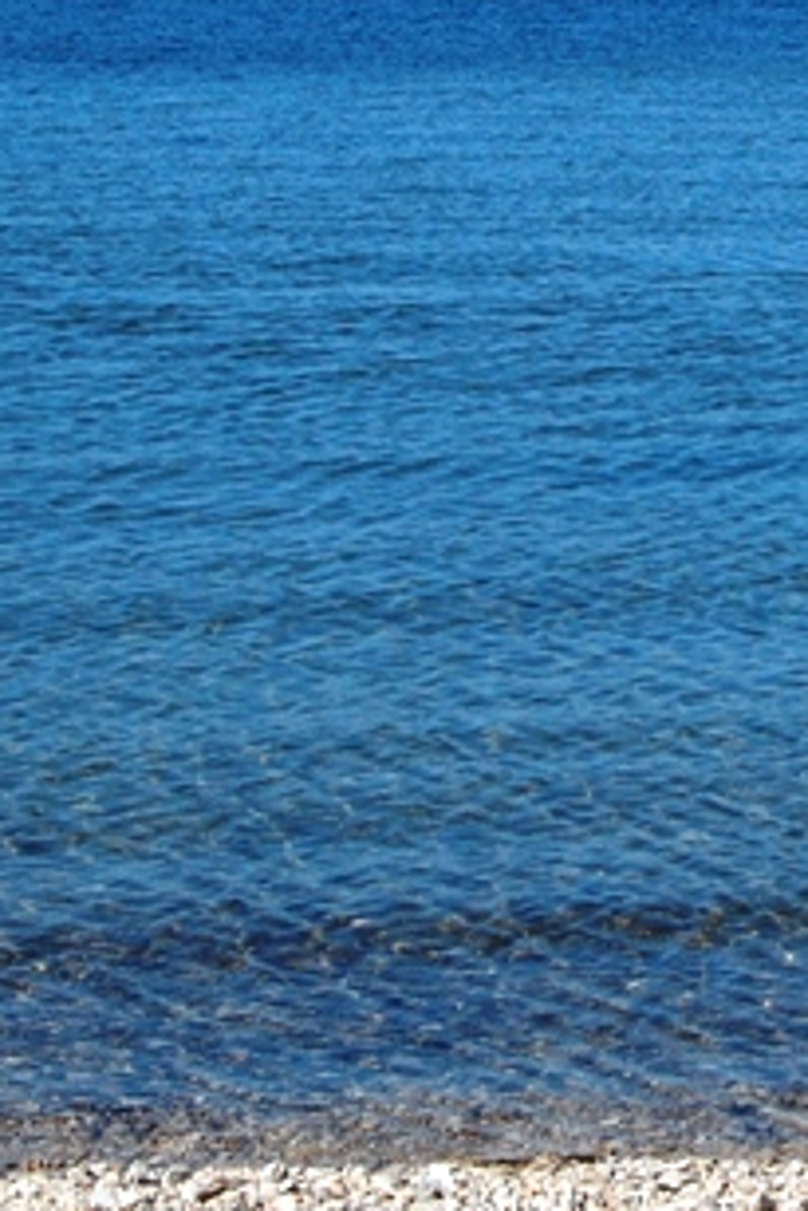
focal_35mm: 164
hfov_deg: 8.3
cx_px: 993
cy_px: 256
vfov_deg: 12.5
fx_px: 5515
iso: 360
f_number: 10
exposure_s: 1/250
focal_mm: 42
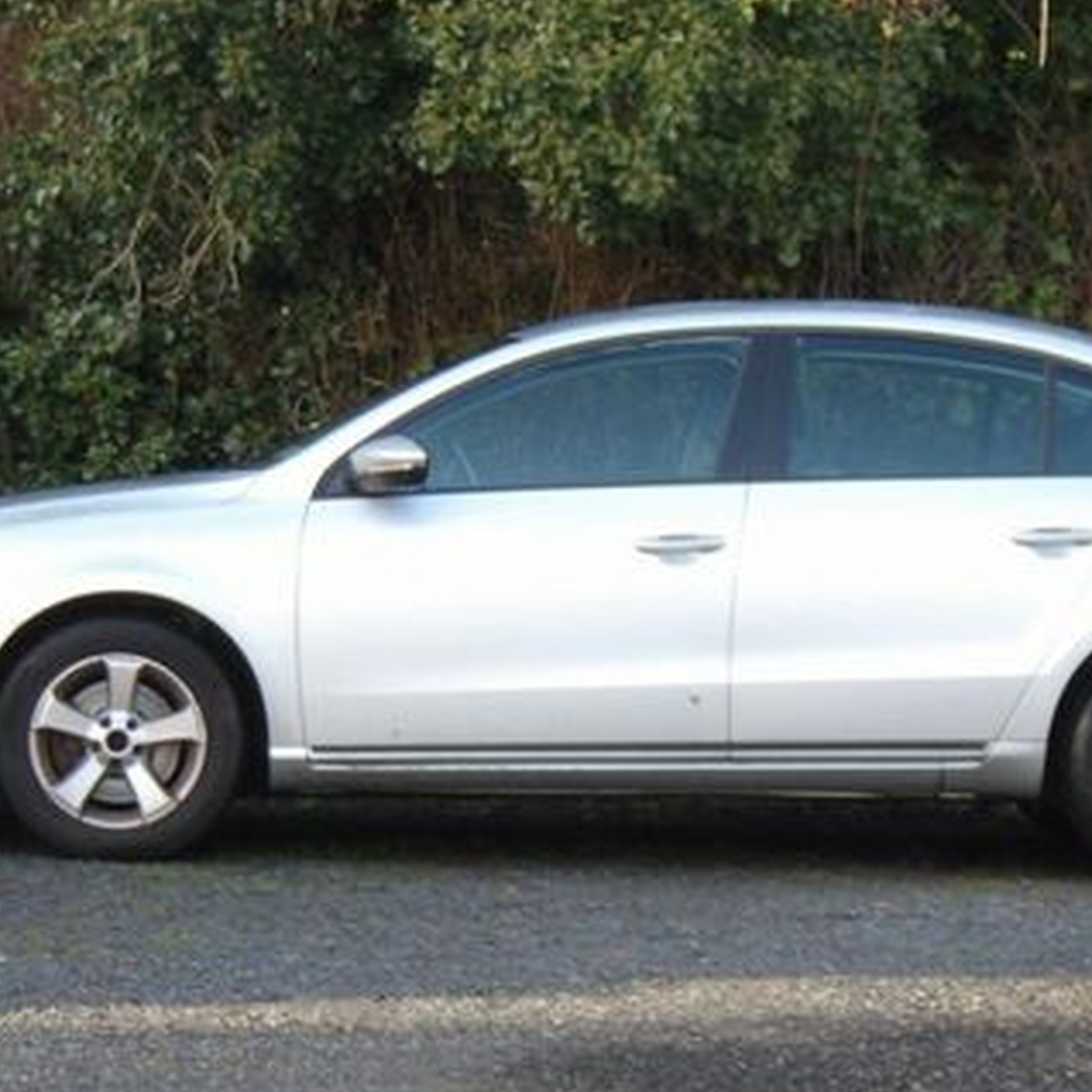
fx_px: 6424
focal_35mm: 180
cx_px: 673
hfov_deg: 9.7
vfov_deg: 9.7
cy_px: 632
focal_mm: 19.6
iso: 200
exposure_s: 1/43
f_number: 6.6
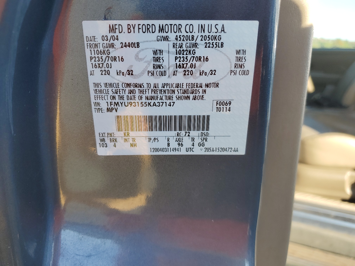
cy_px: 133
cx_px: 178
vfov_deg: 53.1
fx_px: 267
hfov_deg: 67.3
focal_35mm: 26
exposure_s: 1/500
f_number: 1.5
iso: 50
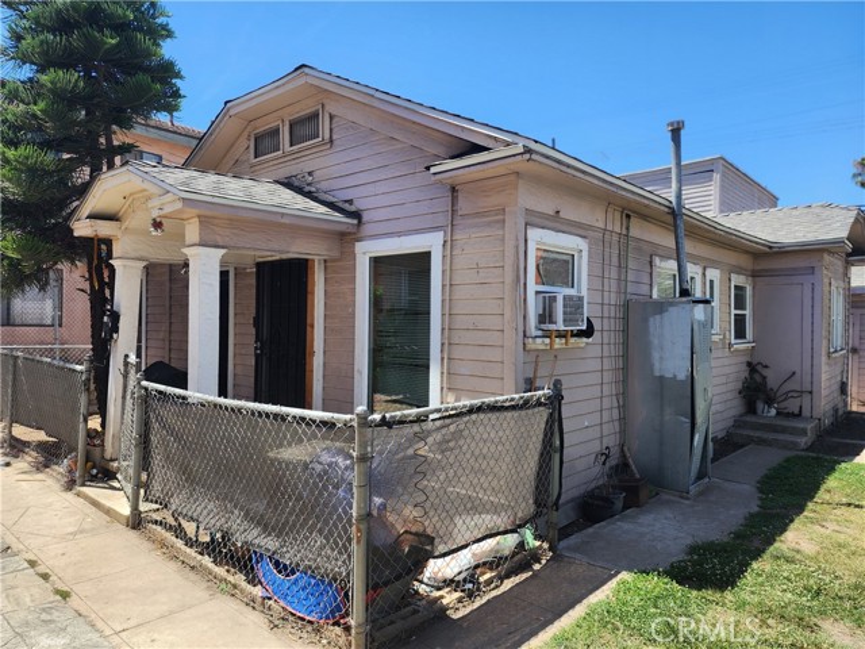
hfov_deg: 73.9
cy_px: 324
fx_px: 575
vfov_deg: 58.9
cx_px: 432
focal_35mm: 23
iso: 12
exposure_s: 1/557
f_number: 1.8
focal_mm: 6.4
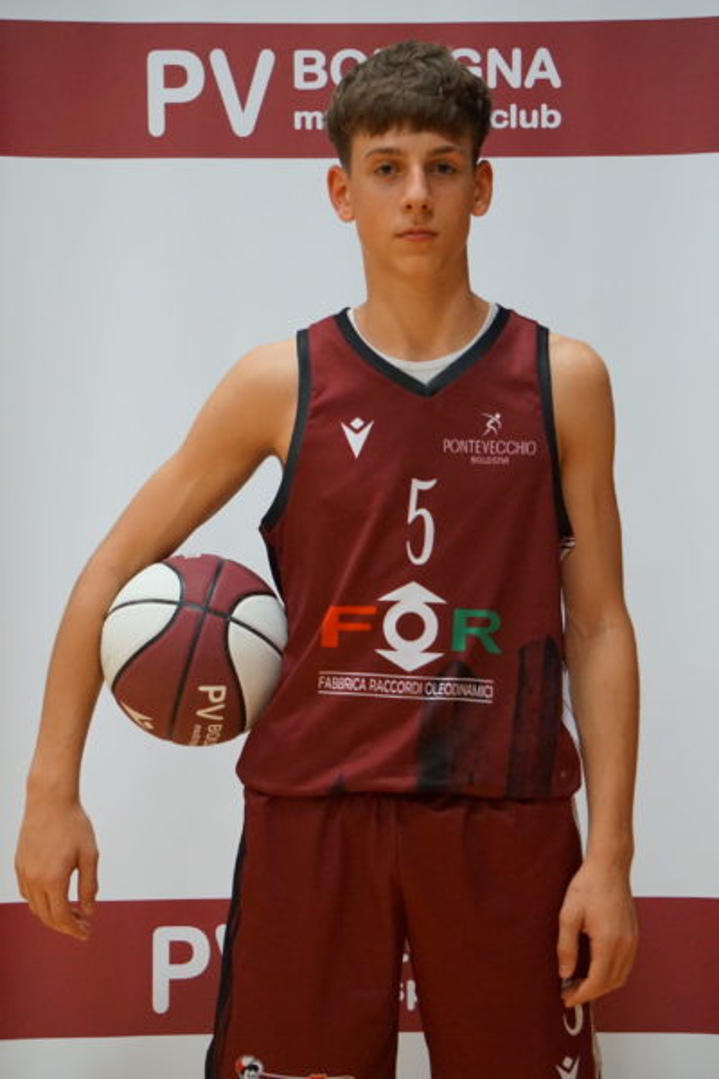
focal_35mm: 111
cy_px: 540
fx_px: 3325
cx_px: 360
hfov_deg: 12.3
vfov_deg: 18.4
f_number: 5
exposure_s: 1/100
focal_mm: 74
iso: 3200
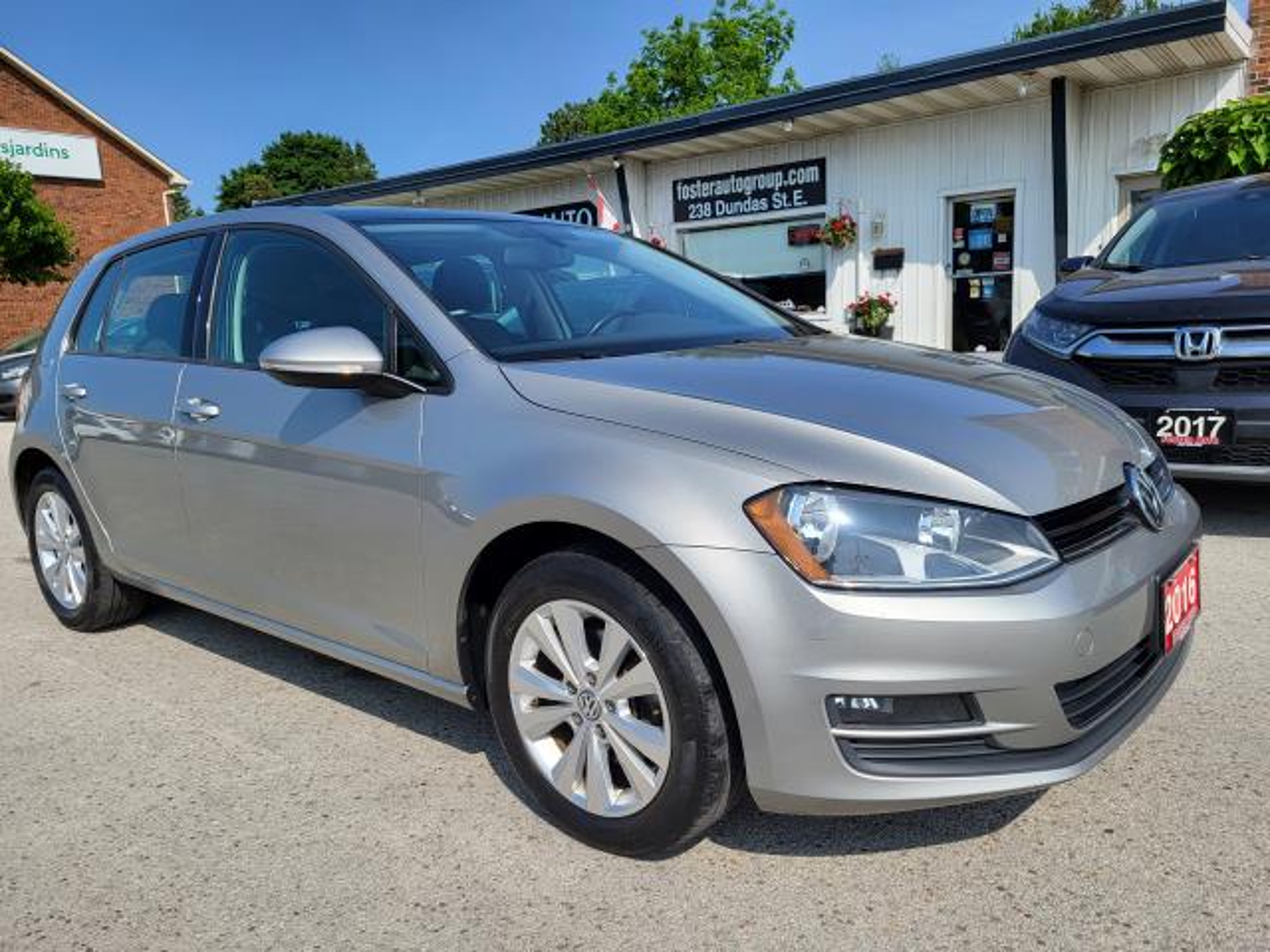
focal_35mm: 26
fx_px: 954
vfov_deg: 53.1
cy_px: 476
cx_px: 635
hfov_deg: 67.3
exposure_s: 1/2497
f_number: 1.8
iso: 40
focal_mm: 5.4
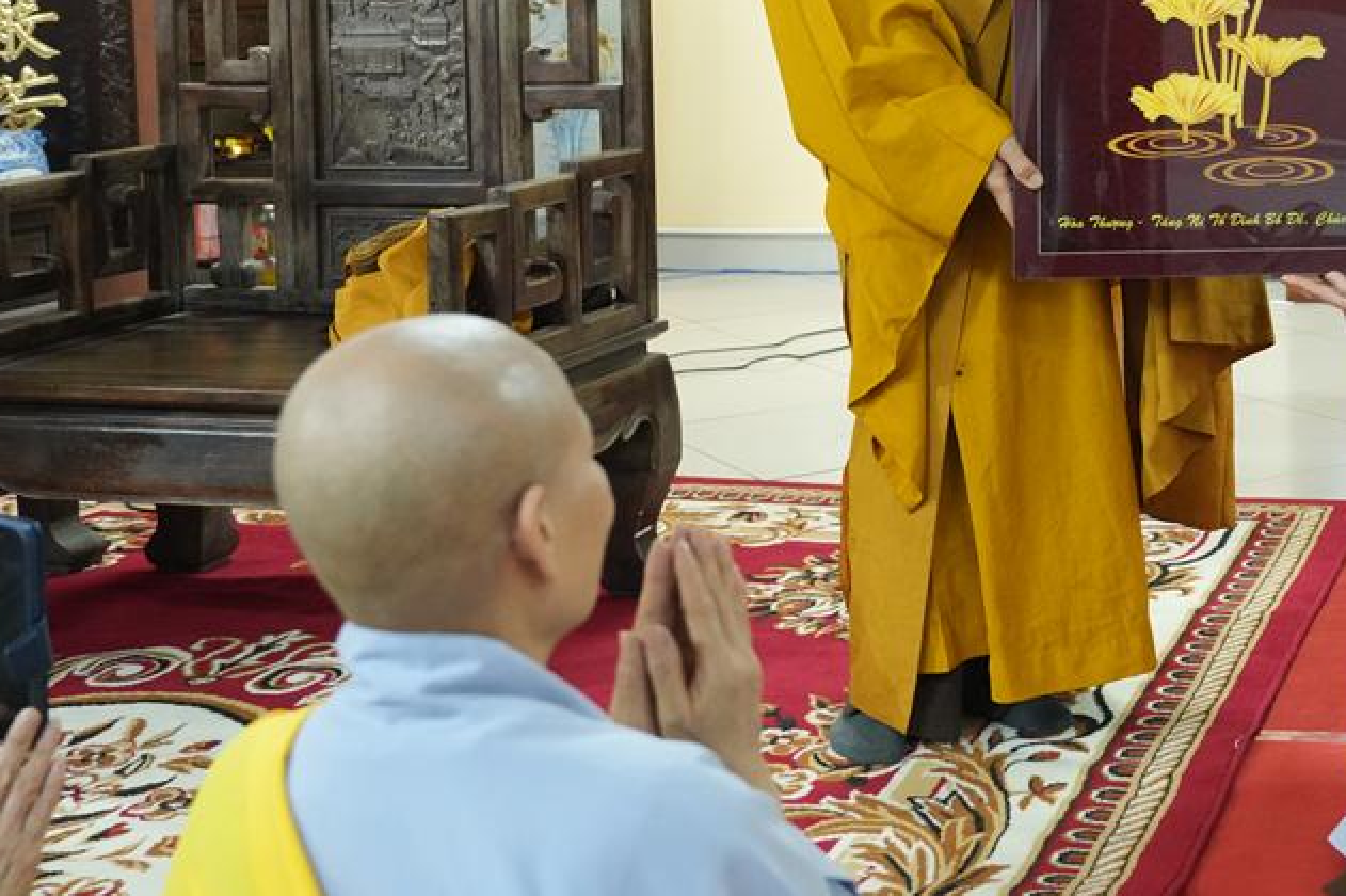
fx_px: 2205
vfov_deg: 22.4
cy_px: 94
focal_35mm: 59
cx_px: 1177
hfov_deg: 32.5
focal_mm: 31
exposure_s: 1/100
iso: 6400
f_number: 4
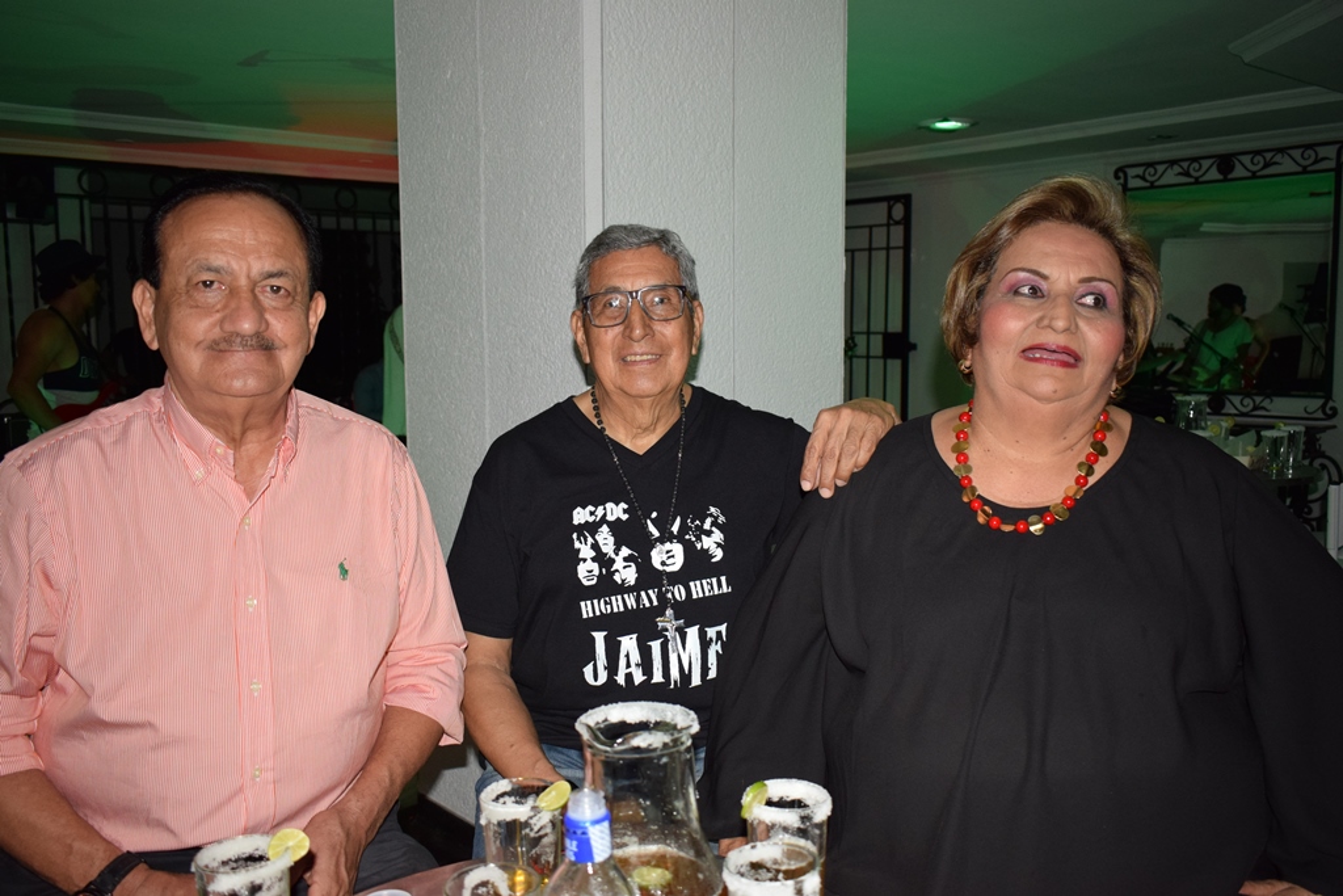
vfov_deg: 41.7
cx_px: 672
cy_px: 448
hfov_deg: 59.5
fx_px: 1175
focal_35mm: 32
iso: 800
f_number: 3.8
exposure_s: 1/125
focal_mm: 21
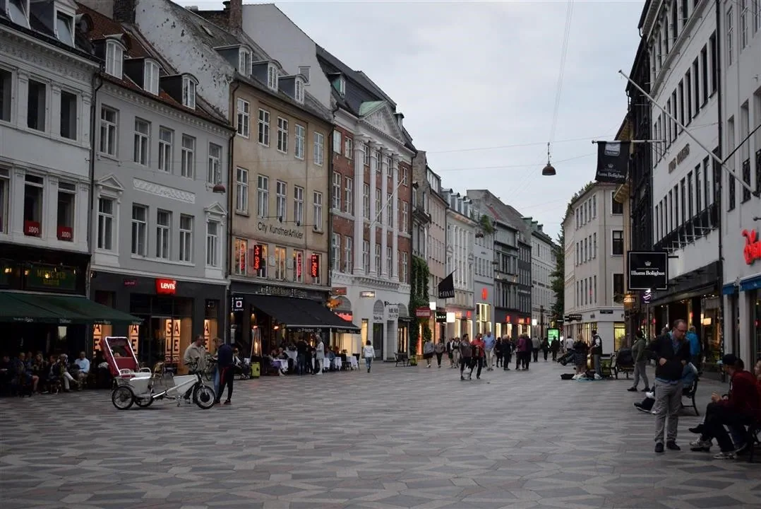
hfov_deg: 38.9
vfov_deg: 26.5
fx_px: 1079
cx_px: 380
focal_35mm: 51
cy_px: 254
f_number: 4.5
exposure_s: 1/80
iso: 400
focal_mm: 34
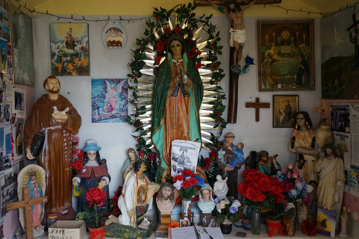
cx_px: 180
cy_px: 120
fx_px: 339
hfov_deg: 55.8
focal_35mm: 34
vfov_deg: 38.9
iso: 2500
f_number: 4
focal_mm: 34
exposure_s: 1/160
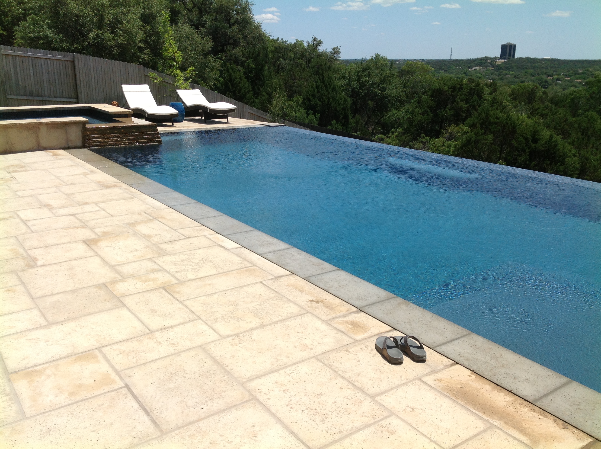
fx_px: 607
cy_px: 224
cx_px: 300
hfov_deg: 52.7
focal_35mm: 35
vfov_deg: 40.6
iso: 50
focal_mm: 4.28
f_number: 2.4
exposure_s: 1/3030
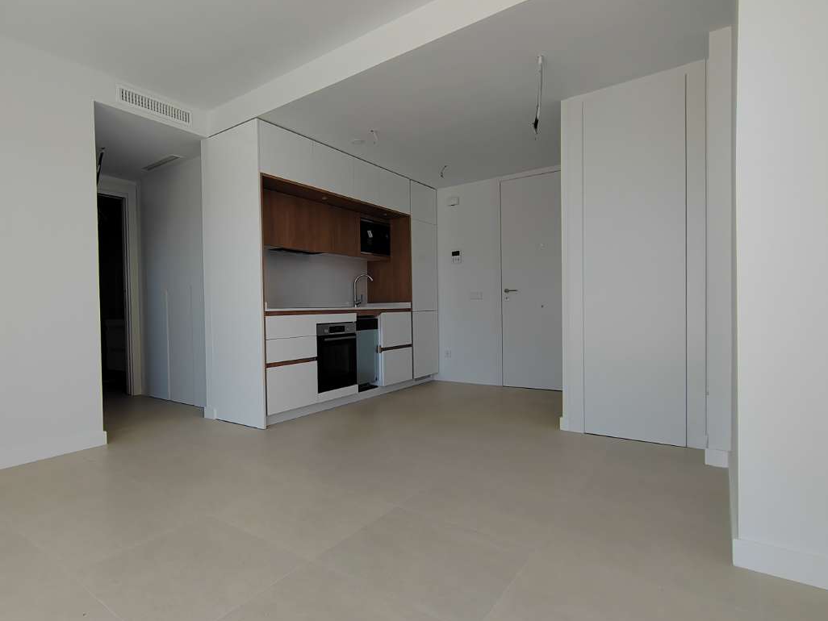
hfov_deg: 82.9
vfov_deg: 68.7
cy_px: 323
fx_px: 455
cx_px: 307
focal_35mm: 19
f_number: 2.2
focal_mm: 2.16
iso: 100
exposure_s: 1/220
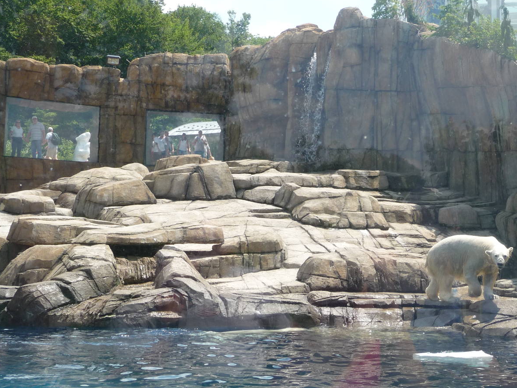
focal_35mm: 58
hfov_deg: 33.1
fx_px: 866
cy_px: 158
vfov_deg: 25.2
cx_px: 322
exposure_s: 1/400
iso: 100
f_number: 4
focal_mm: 7.1
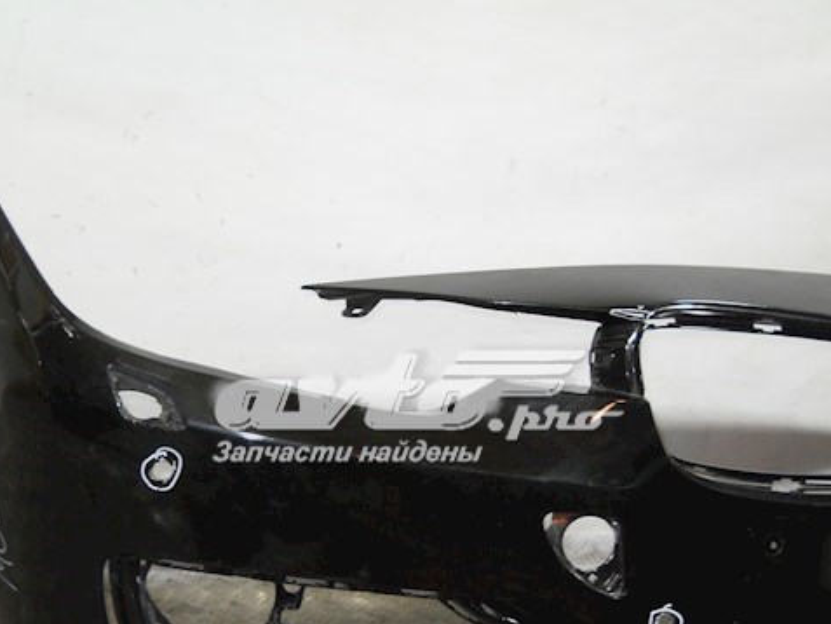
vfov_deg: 26.5
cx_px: 413
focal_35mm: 55
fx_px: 1321
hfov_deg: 34.9
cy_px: 403
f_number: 3.1
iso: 200
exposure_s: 1/30
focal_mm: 6.72
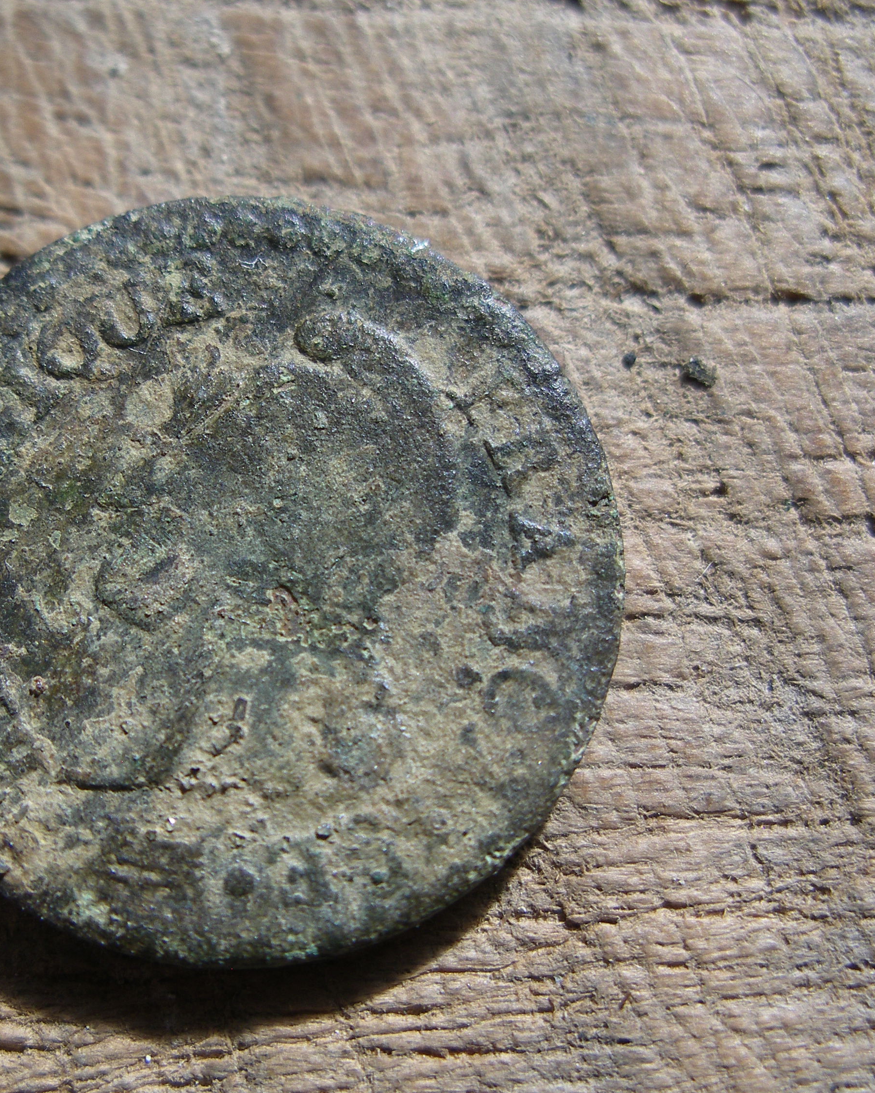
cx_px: 266
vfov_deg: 38.0
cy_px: 554
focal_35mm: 49
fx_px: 1586
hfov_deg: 30.5
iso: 80
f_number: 3.2
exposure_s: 1/160
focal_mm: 7.8
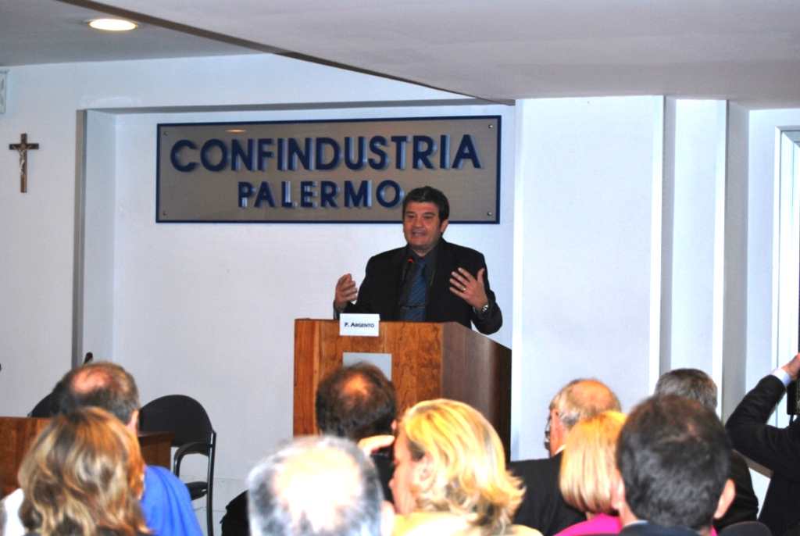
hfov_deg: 24.6
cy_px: 268
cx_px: 400
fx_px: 1836
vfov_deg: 16.6
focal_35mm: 82
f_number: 5.6
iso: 250
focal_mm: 55
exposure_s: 1/60
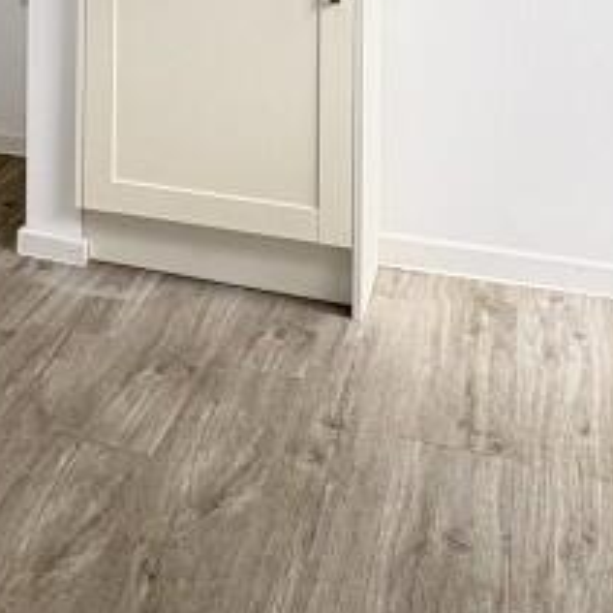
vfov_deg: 23.5
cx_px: 99
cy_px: -282
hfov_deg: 27.9
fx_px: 1202
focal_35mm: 60
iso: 80
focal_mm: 2.22
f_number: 2.2
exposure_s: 1/99
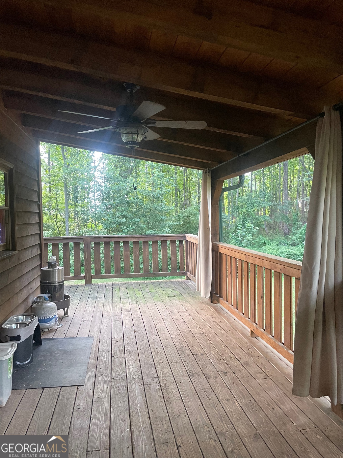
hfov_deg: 53.1
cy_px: 229
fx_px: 344
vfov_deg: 67.3
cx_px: 172
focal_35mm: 26
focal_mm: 4.2
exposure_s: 1/60
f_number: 1.6
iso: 320
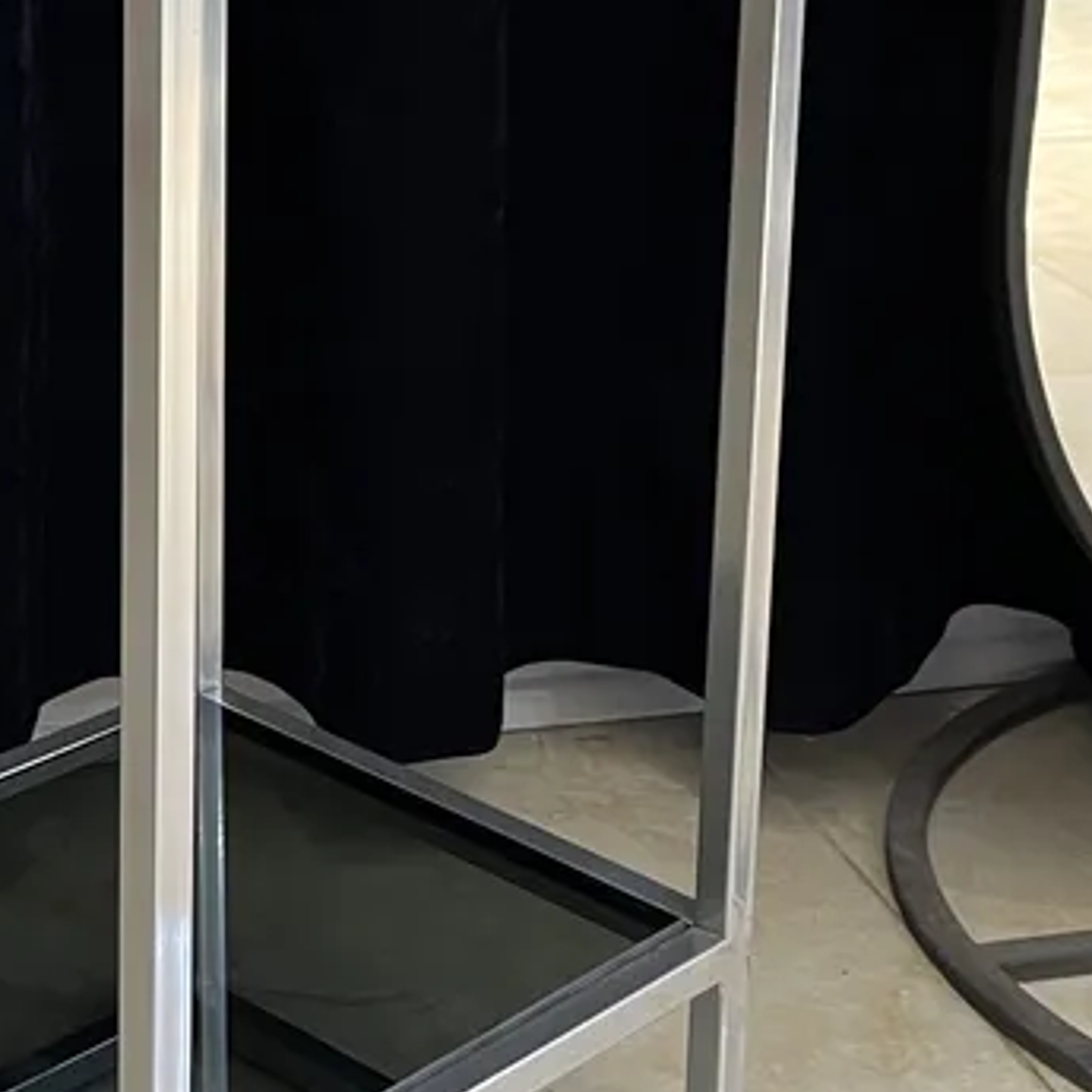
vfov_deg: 21.2
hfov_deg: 21.5
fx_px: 2855
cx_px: 272
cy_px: 139
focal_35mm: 80
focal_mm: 5.1
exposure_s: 1/50
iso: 80
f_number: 1.6
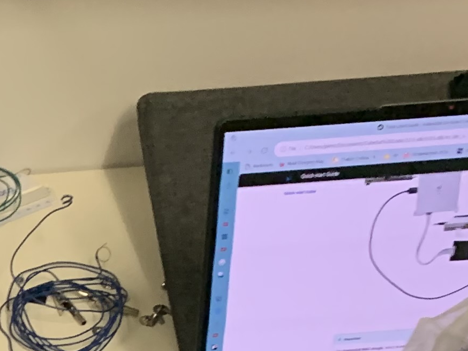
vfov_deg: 11.3
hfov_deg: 14.8
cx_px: -302
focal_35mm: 120
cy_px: 670
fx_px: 1622
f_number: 1.8
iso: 320
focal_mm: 4.25
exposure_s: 1/60
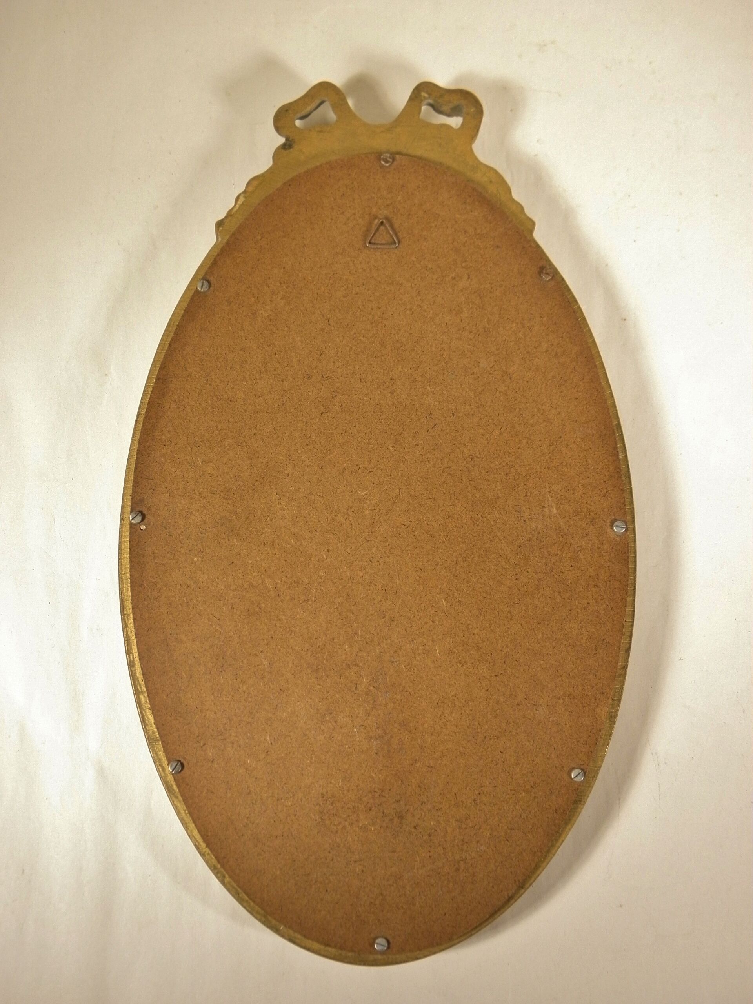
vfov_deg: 49.0
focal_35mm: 38
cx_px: 376
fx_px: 1102
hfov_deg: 37.7
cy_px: 502
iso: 160
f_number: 3.7
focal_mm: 6.8
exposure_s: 1/40
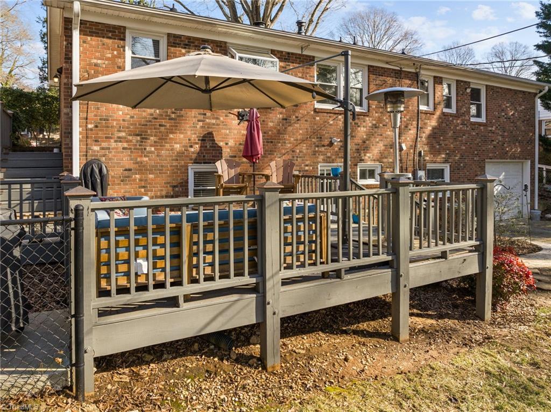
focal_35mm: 24
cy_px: 206
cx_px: 276
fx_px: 382
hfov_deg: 71.6
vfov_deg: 56.7
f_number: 2.8
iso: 180
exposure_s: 1/640
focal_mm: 12.29
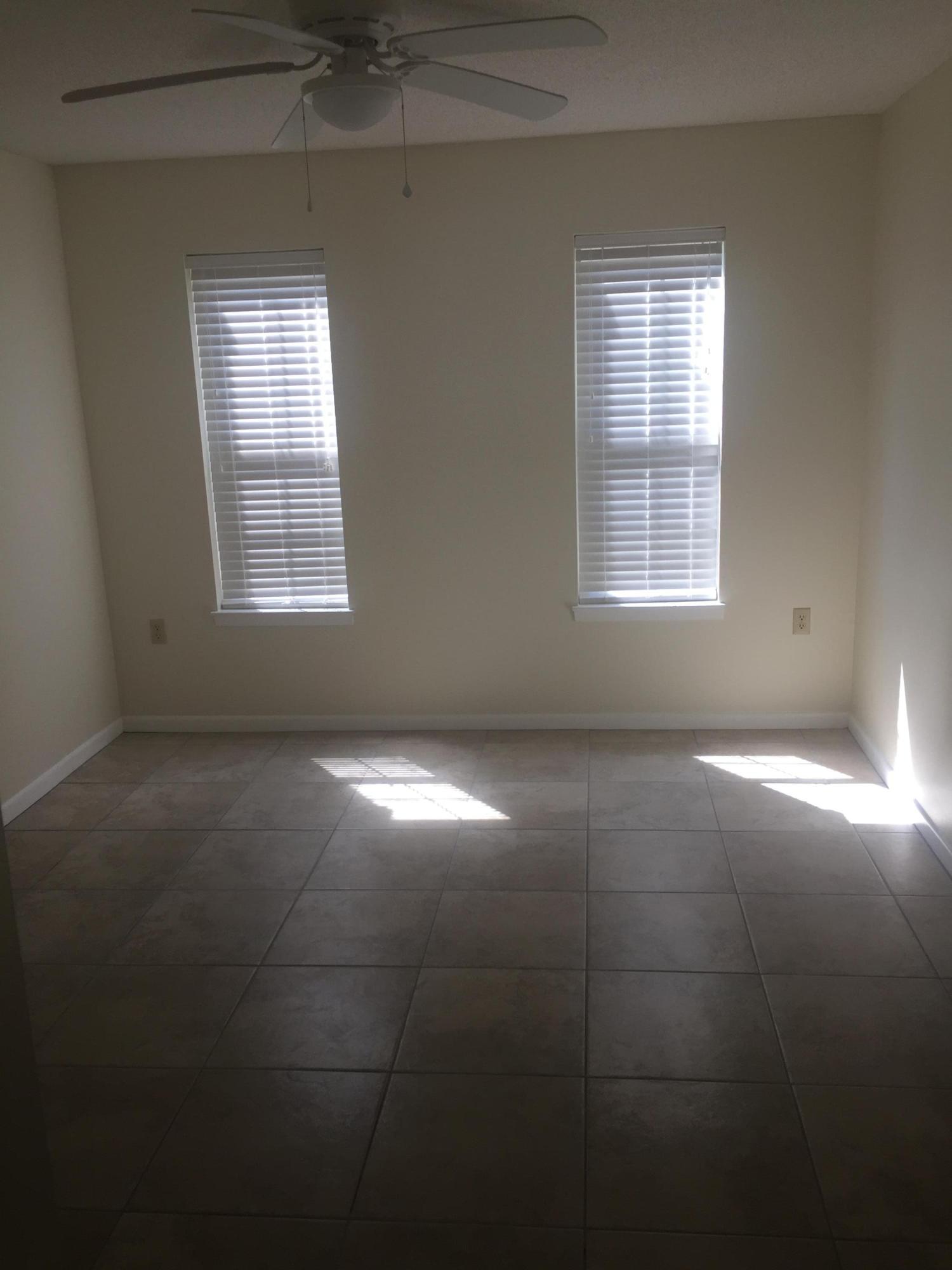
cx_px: 476
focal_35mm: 29
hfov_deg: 48.2
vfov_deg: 61.7
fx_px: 1063
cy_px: 635
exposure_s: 1/120
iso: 32
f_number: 2.2
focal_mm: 4.15
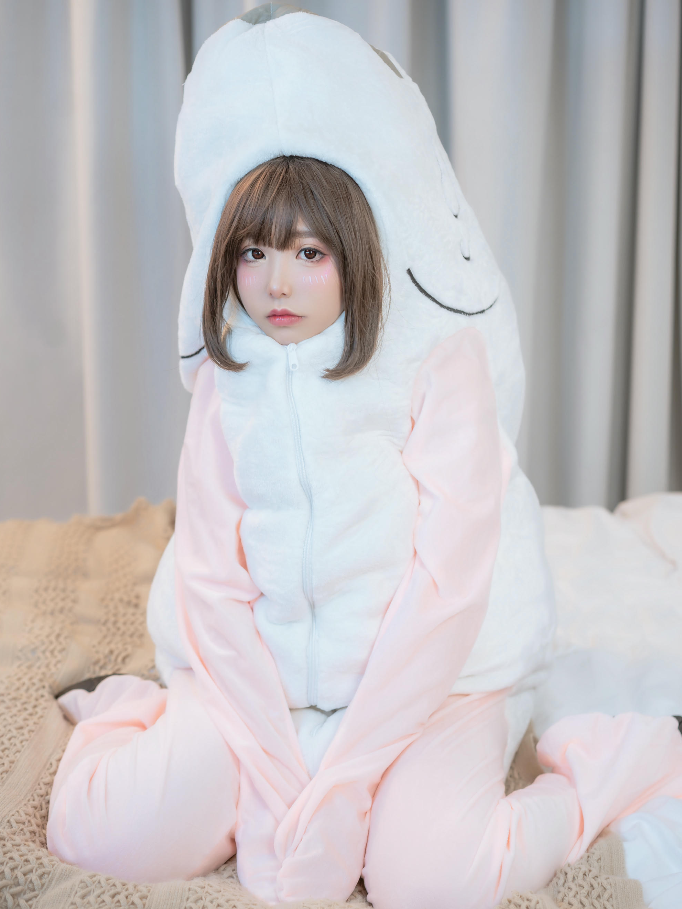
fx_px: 1576
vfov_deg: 32.2
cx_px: 339
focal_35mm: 60
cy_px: 463
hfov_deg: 24.4
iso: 200
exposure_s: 1/60
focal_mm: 55
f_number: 3.2
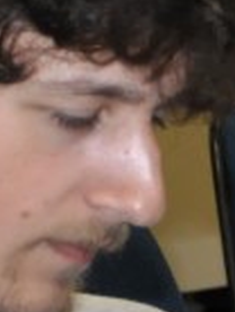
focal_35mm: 457
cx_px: 777
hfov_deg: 3.2
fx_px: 4124
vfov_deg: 4.3
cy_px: 407
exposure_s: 1/60
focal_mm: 38
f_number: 4.5
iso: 800
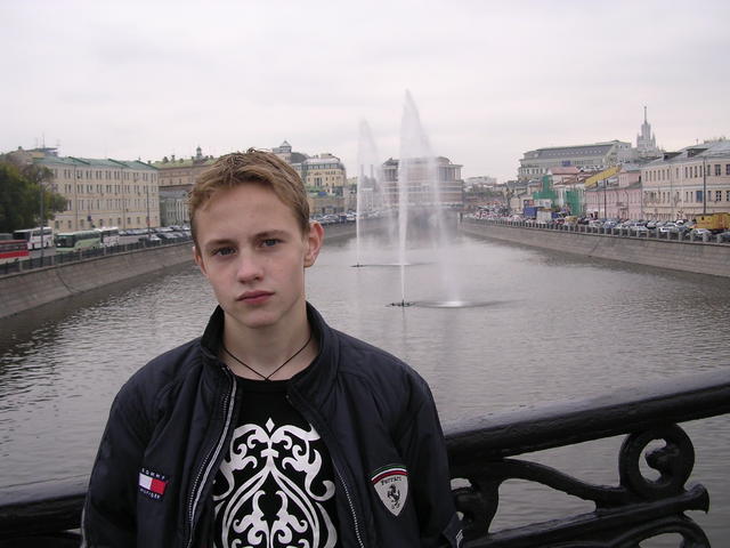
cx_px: 365
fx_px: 801
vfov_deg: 37.7
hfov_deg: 49.0
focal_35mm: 38
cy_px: 274
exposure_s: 1/183
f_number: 2.8
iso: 100
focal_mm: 5.8
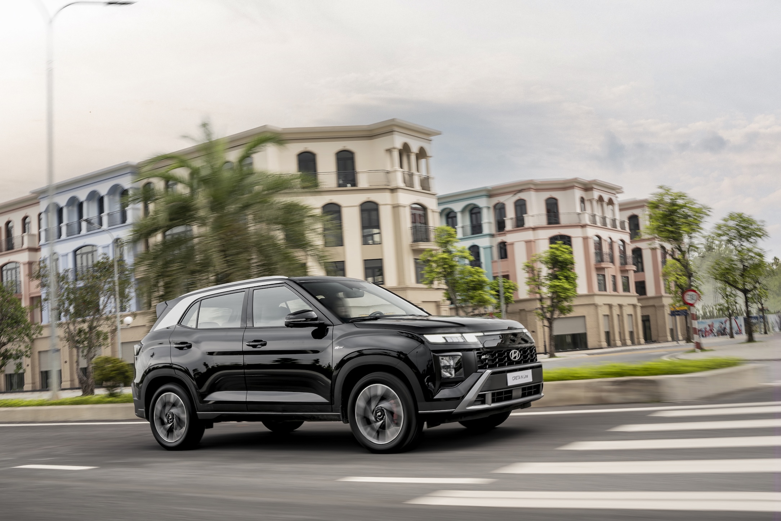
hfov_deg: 47.4
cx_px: 390
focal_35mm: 41
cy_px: 260
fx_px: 890
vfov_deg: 32.6
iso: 250
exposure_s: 1/60
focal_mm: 27.4
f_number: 8
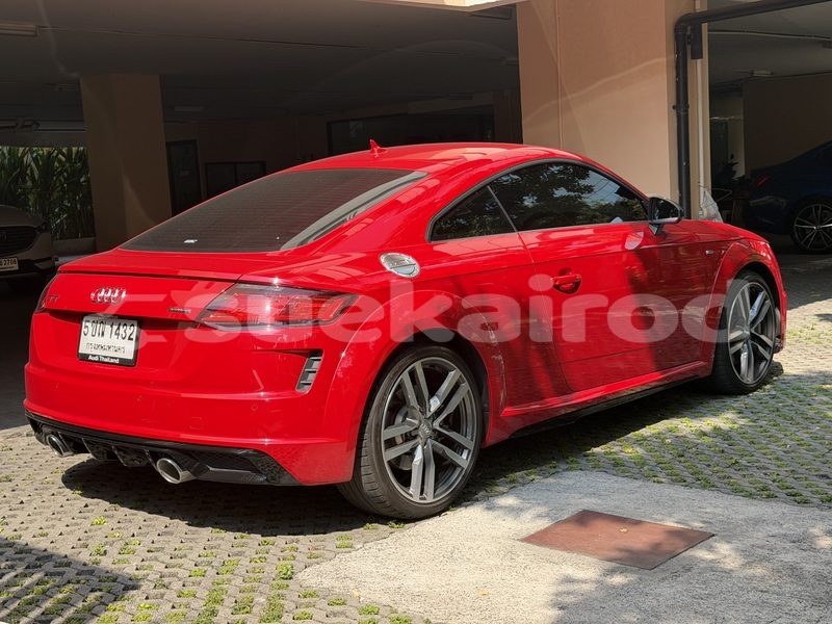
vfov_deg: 30.3
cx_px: 416
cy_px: 312
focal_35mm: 48
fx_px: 1154
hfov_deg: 39.7
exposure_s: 1/1167
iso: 64
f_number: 1.78
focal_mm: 6.76
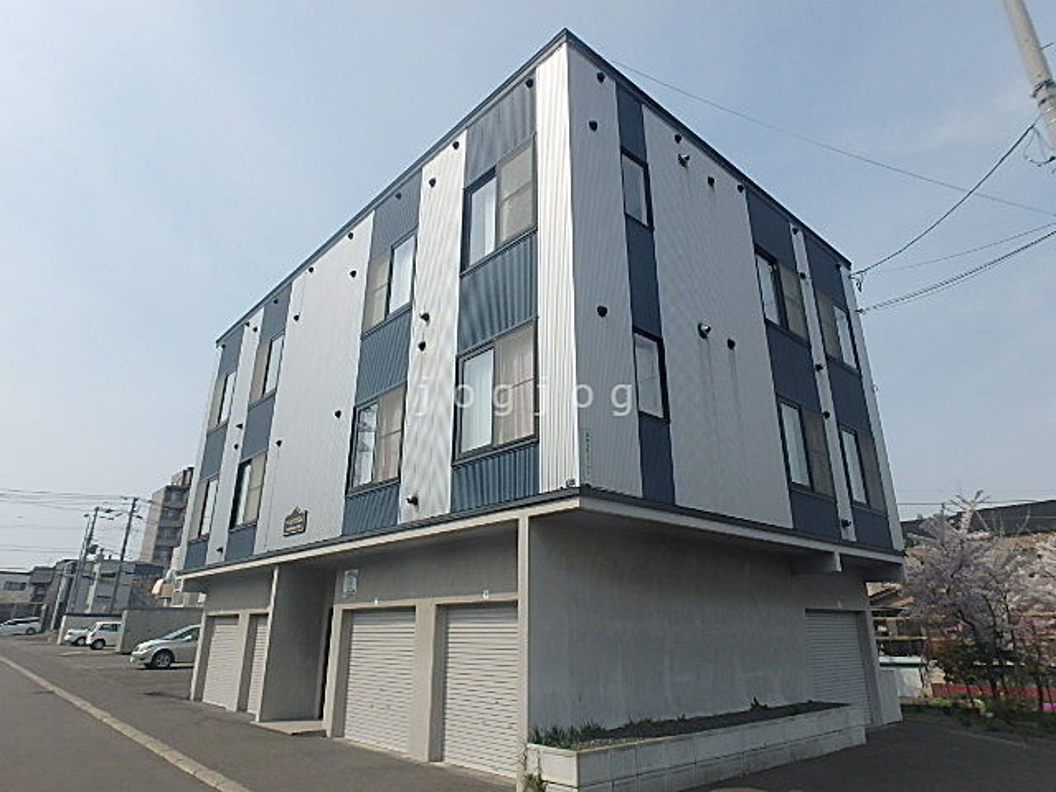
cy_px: 396
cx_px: 528
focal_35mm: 21
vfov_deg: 63.4
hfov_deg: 79.0
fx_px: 641
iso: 125
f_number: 6
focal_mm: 3.7
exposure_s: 1/640
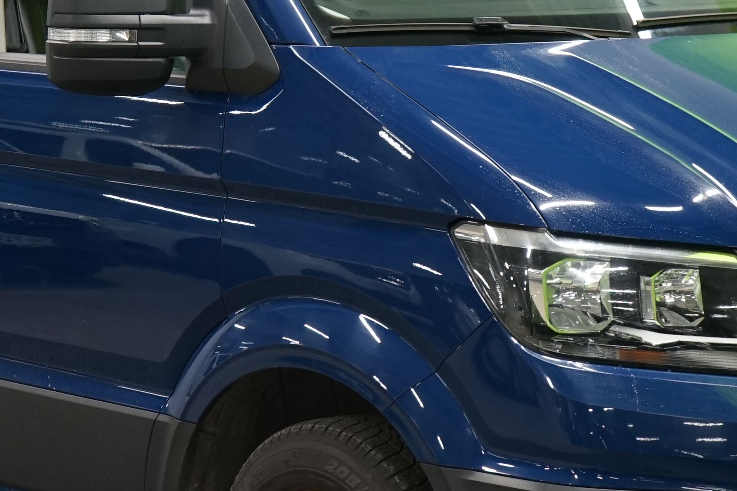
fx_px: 2804
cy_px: 94
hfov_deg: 14.9
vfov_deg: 10.0
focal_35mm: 137
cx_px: 254
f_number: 5
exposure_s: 1/40
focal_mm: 42
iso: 800
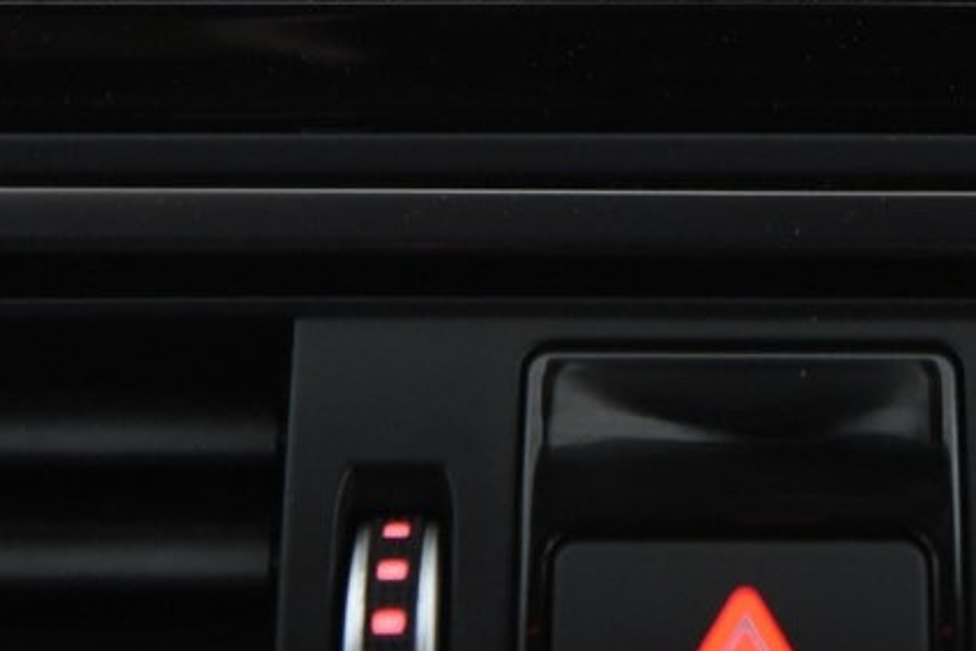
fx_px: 5695
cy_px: -403
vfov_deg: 6.4
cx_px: 746
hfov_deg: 9.8
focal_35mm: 210
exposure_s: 1/50
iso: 4000
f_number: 4
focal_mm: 55
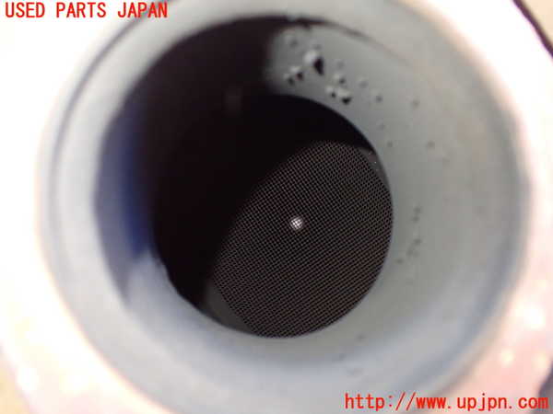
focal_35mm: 30
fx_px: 479
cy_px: 207
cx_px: 276
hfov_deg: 60.0
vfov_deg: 46.8
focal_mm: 5.4
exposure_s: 1/40
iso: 800
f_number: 2.3
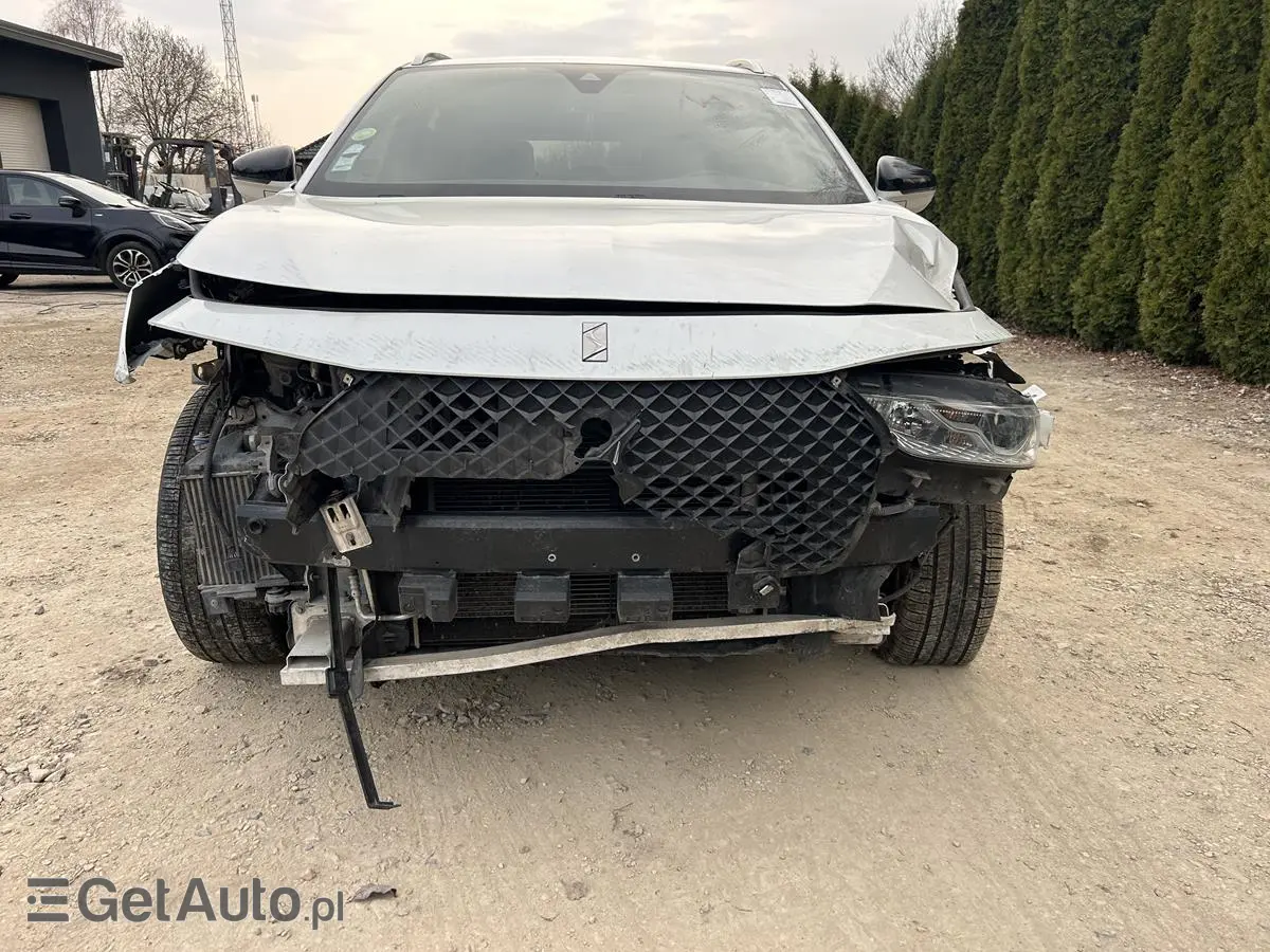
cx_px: 635
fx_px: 954
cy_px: 476
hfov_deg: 67.3
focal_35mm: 26
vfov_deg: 53.1
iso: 50
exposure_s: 1/518
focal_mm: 5.7
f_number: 1.5
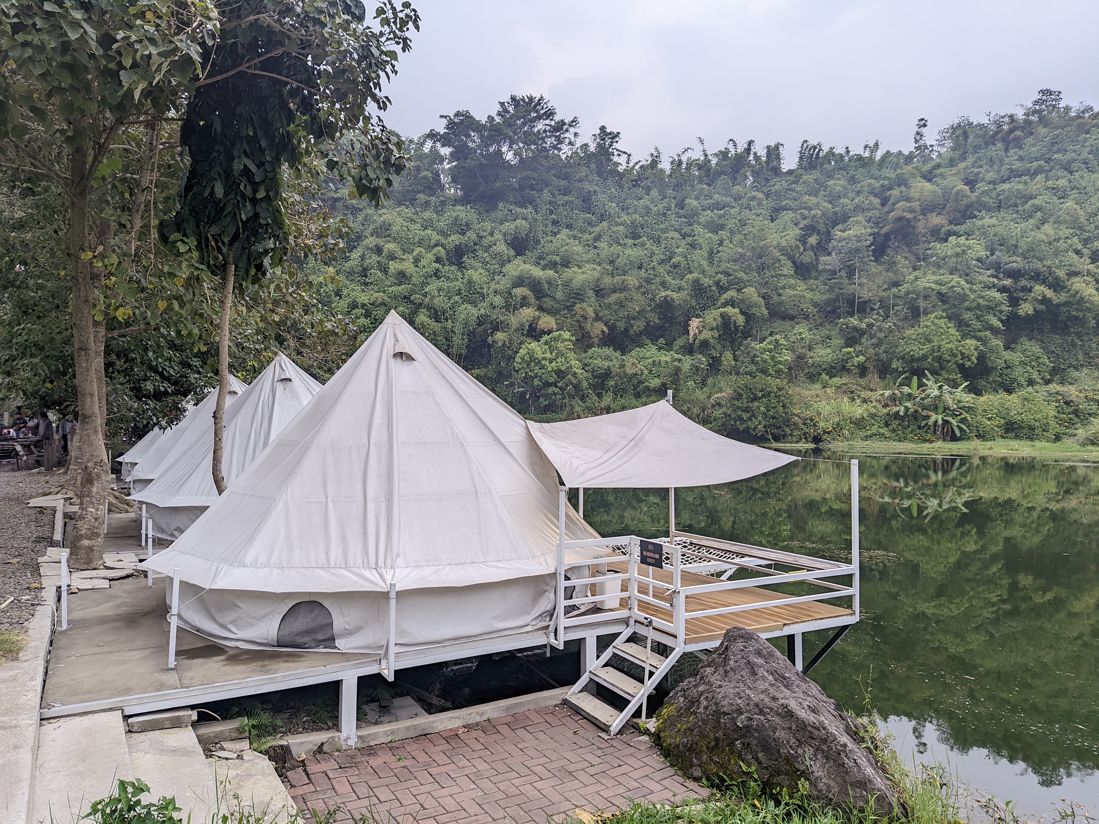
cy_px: 412
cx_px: 550
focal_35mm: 24
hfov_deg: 71.6
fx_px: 762
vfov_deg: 56.8
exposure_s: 1/305
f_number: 1.88
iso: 45
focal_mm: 5.59
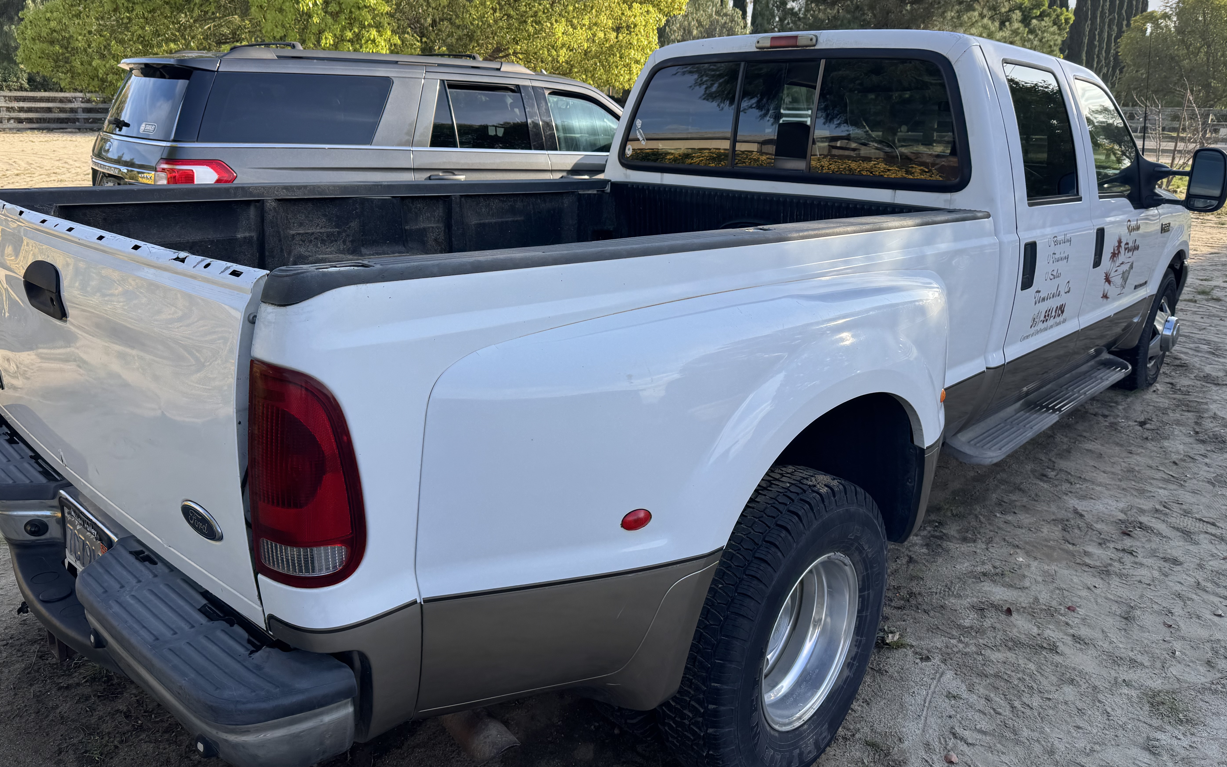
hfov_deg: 70.4
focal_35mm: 26
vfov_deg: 47.5
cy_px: 351
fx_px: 869
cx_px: 610
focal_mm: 6.76
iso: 80
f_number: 1.78
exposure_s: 1/1261
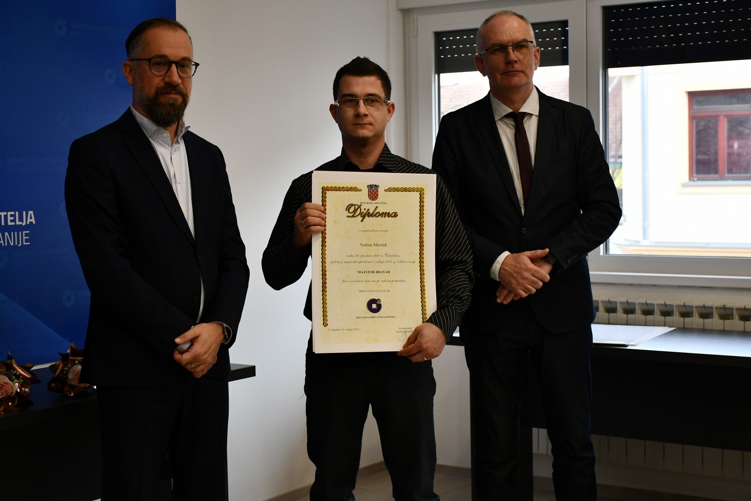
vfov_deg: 22.6
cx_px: 376
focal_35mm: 60
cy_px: 250
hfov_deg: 33.4
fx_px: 1252
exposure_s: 1/250
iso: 800
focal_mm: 40
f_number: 4.5
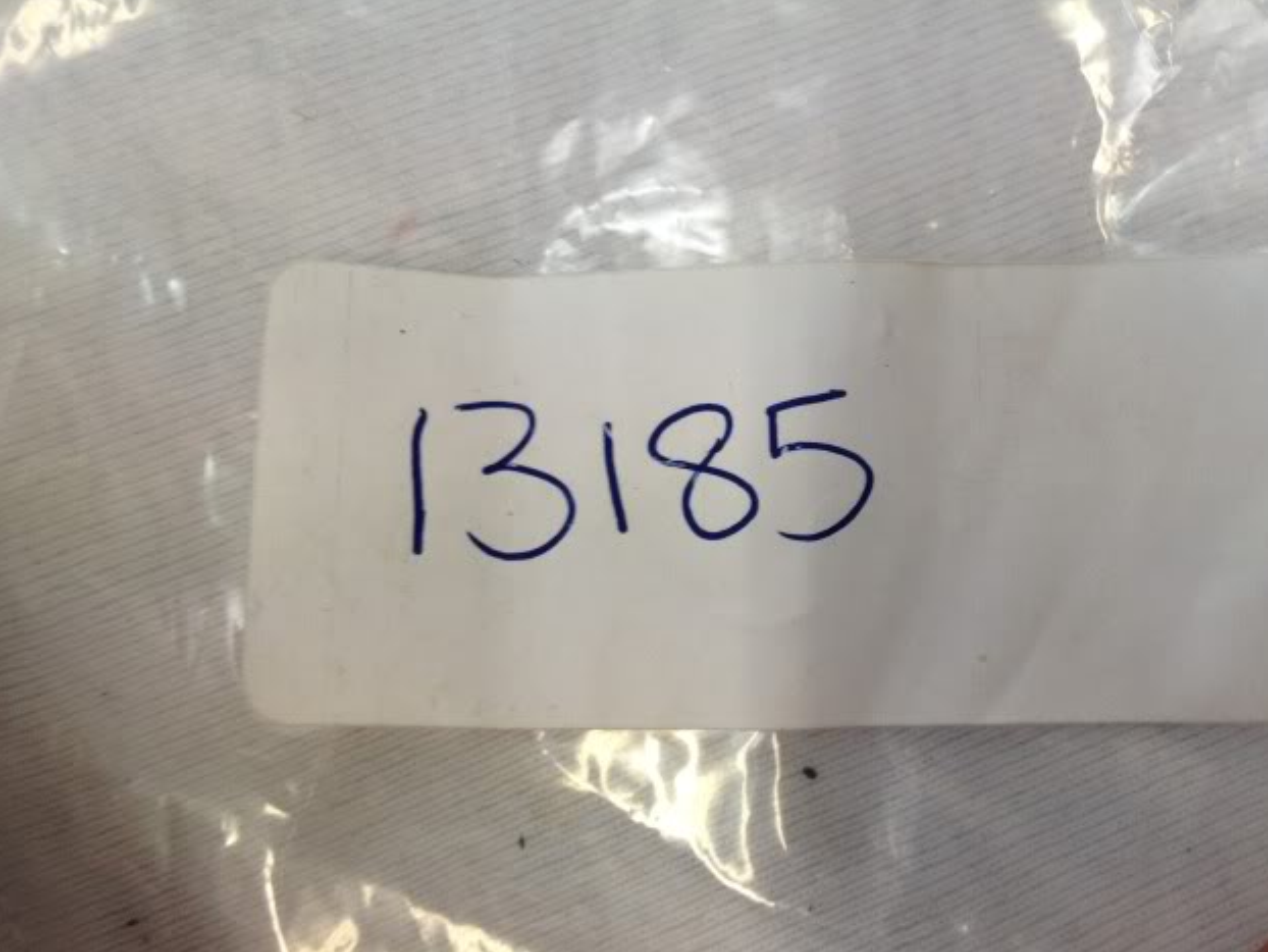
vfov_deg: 32.2
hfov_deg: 41.8
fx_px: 1649
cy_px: 426
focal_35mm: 45
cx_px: 775
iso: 50
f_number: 2.4
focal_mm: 4.3
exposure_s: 1/40
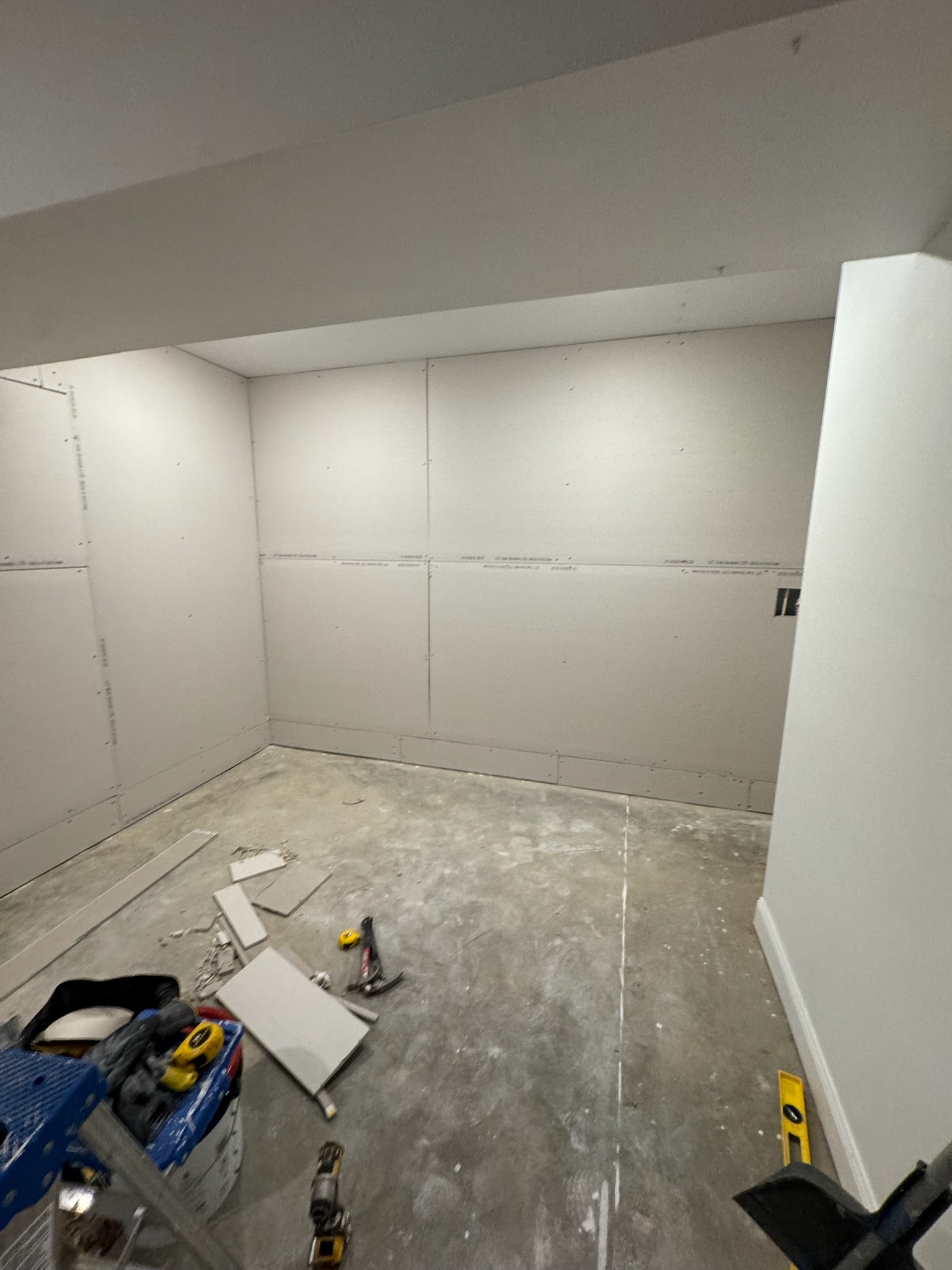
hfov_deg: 85.7
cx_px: 476
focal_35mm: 14
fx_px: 513
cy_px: 635
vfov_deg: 102.1
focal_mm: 2.22
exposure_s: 1/60
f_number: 2.2
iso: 250
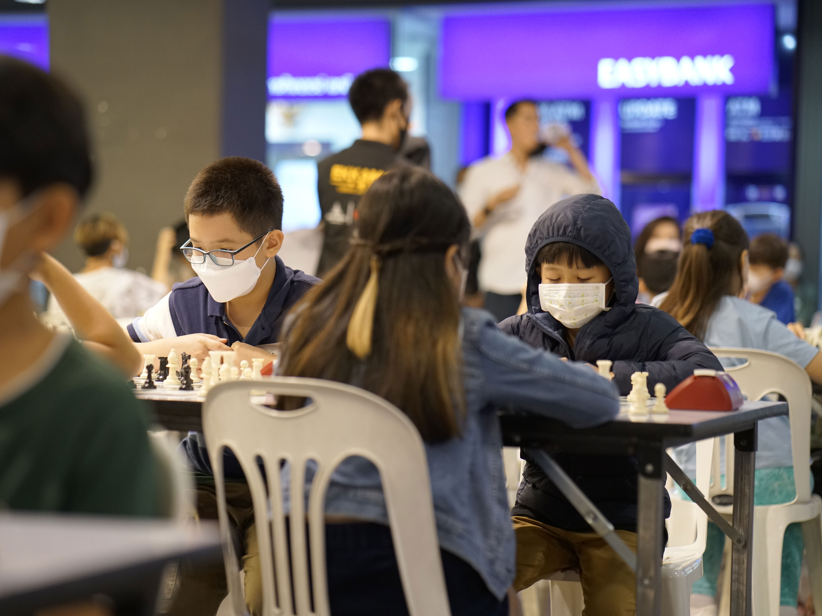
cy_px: 310
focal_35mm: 93
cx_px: 378
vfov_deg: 15.9
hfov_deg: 21.1
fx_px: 2208
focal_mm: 85
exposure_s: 1/160
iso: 2000
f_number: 2.2
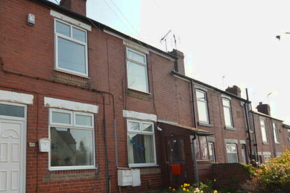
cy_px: 132
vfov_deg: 50.2
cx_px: 86
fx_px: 201
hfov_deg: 68.5
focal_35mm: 25
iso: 100
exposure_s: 1/200
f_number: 8
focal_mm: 10
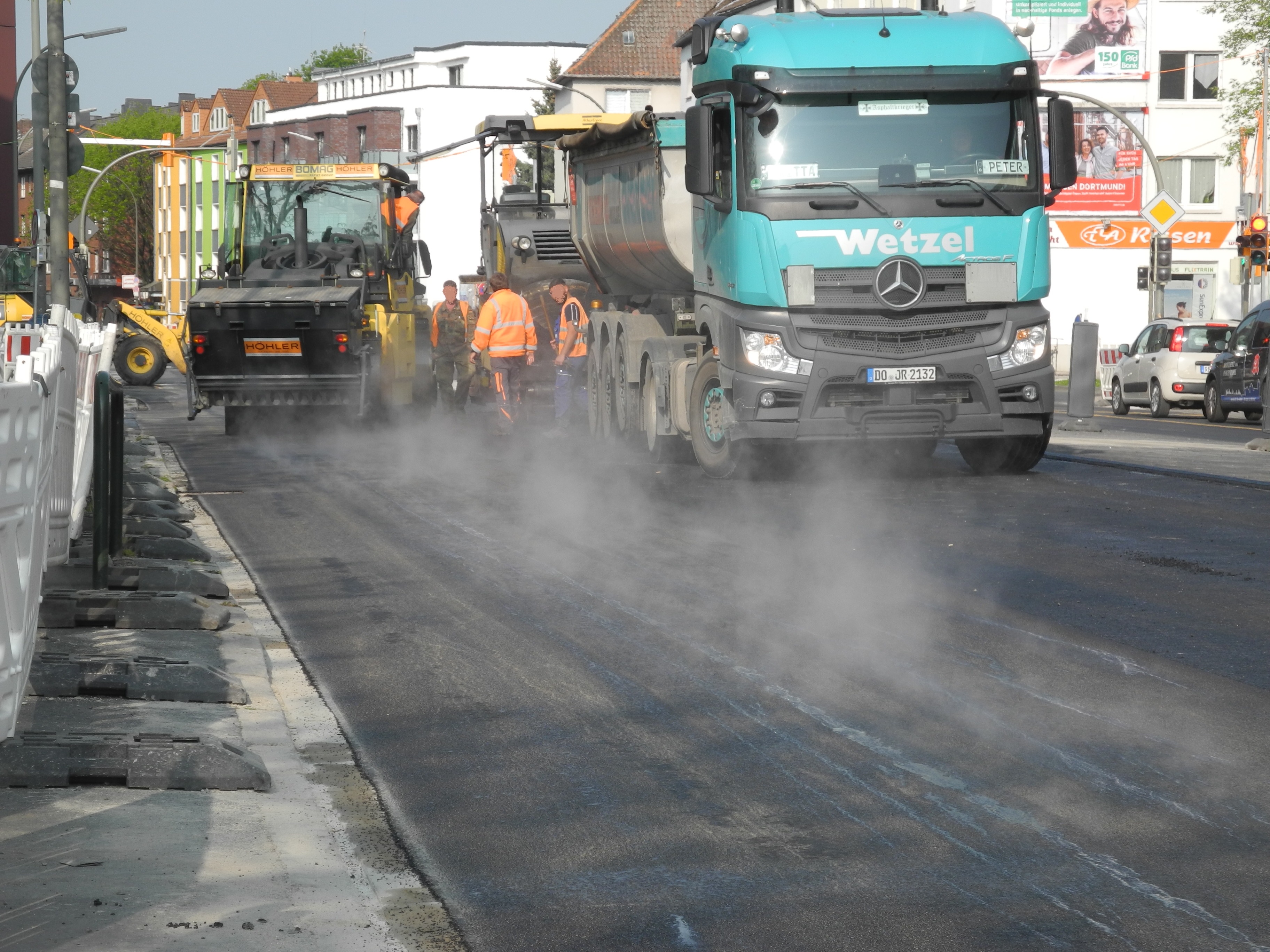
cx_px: 635
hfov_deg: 16.6
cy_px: 476
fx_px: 4366
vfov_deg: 12.5
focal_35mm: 119
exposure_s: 1/500
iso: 100
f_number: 4.5
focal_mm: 25.4
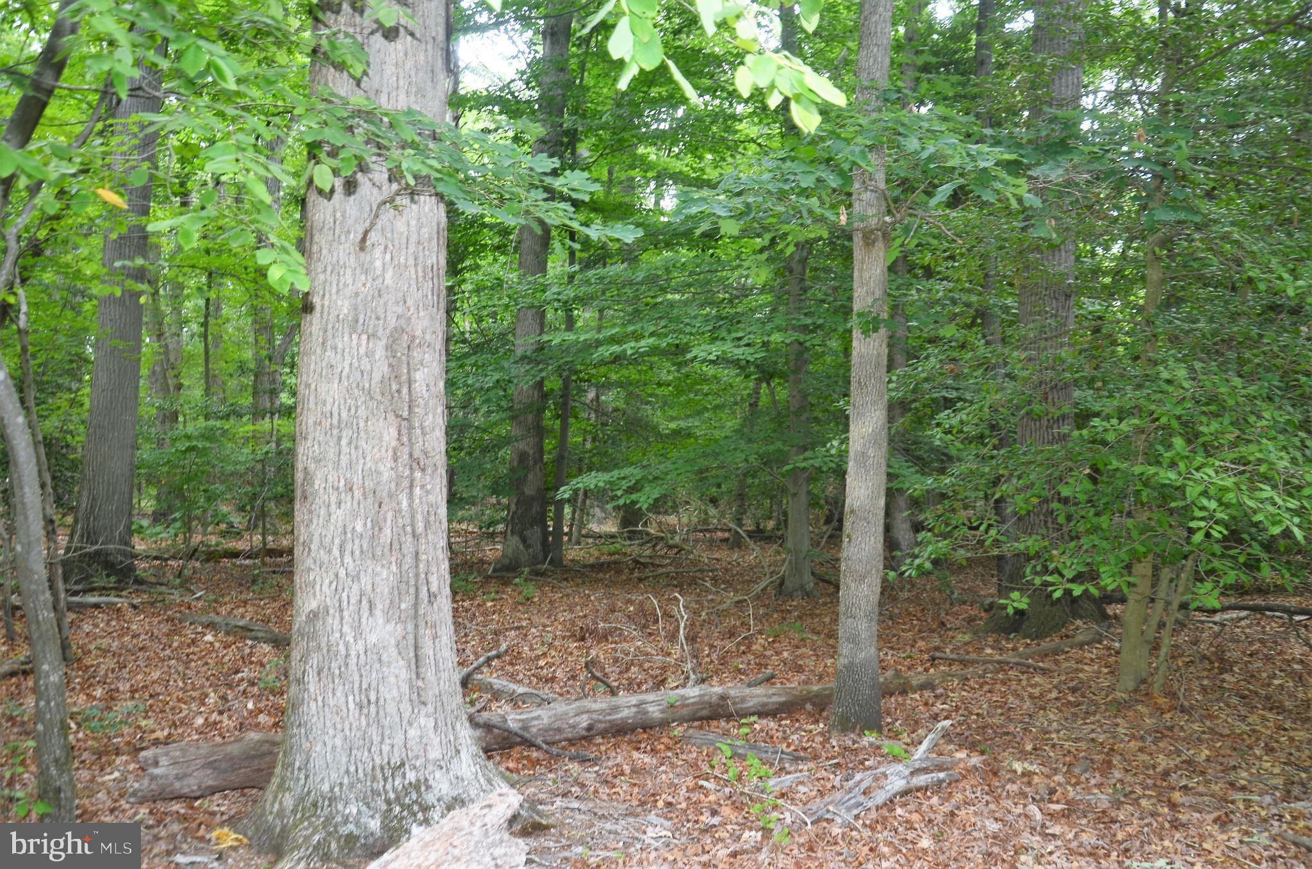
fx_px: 1146
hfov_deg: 59.6
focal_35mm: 32
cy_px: 434
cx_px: 656
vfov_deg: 41.5
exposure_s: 1/60
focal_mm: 21
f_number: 3.8
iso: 100
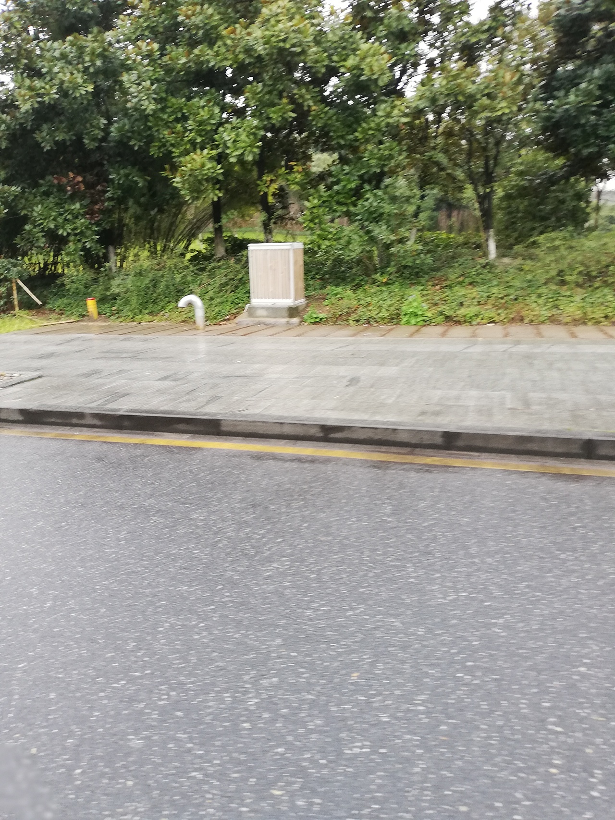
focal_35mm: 26
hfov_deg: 53.1
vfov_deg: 67.3
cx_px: 308
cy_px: 410
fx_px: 616
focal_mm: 3.81
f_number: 4
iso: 160
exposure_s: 1/50
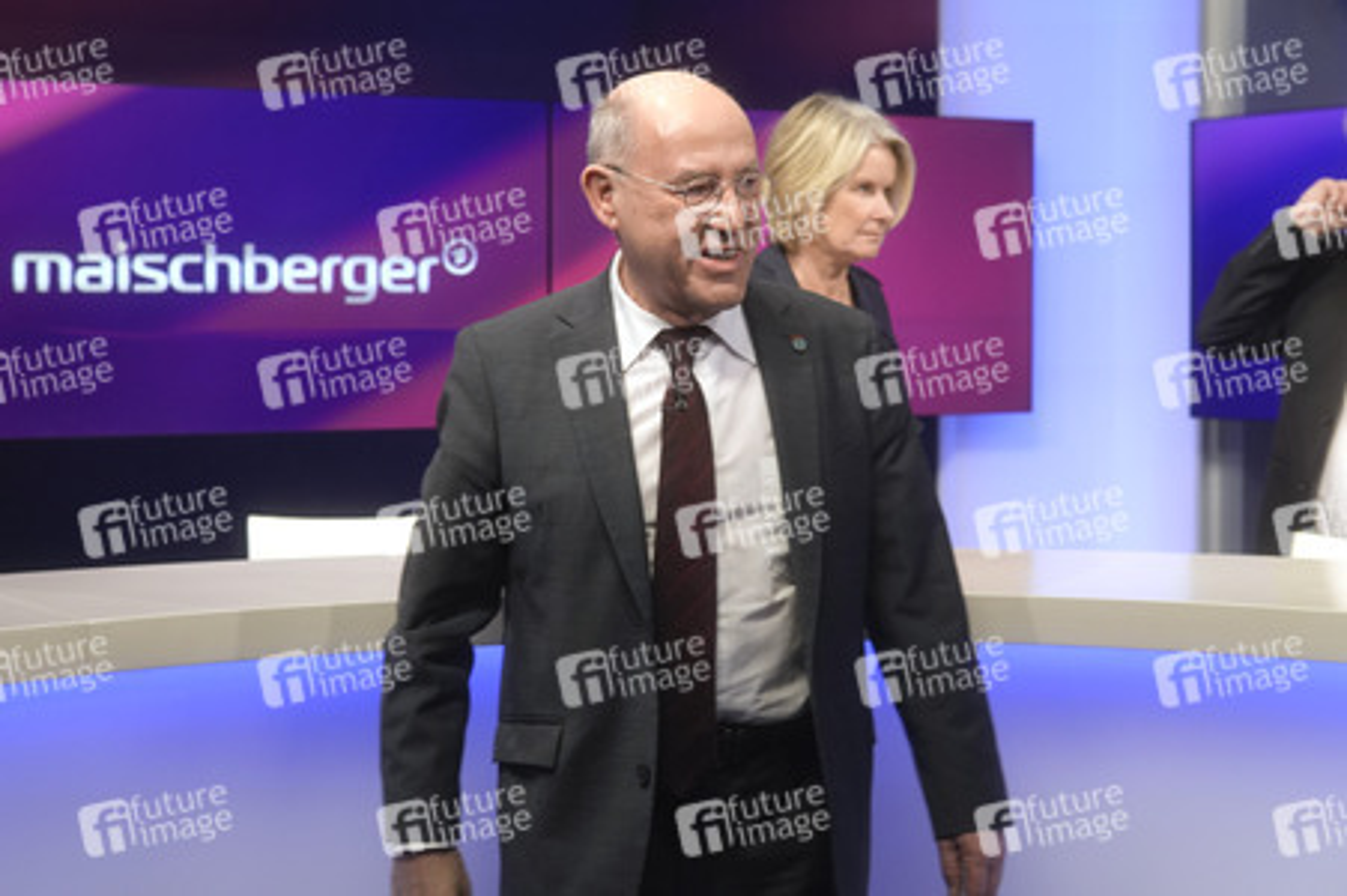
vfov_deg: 29.8
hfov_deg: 43.6
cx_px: 674
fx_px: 1682
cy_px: 448
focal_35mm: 45
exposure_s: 1/125
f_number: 2.8
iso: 640
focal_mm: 30
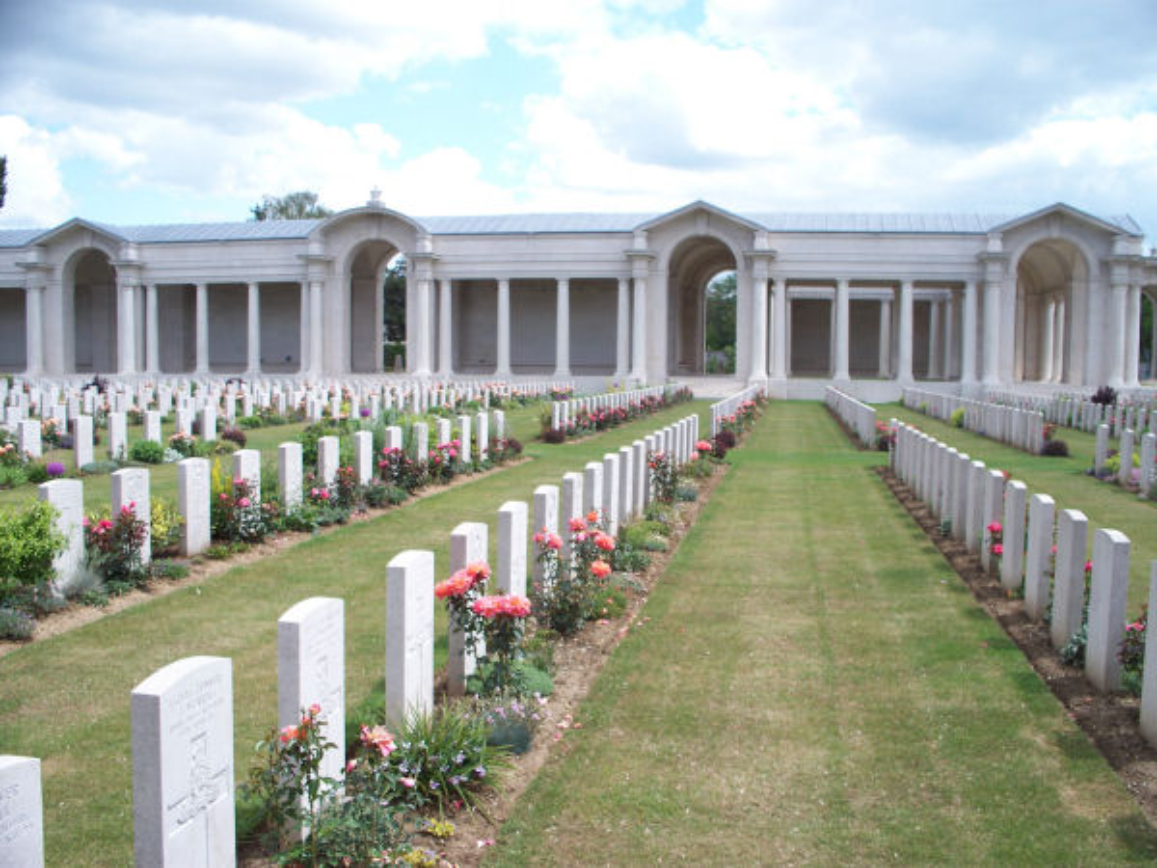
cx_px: 578
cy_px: 434
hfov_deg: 51.4
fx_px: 1203
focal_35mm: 36
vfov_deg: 39.7
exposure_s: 1/500
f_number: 2.8
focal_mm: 7.54
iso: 64
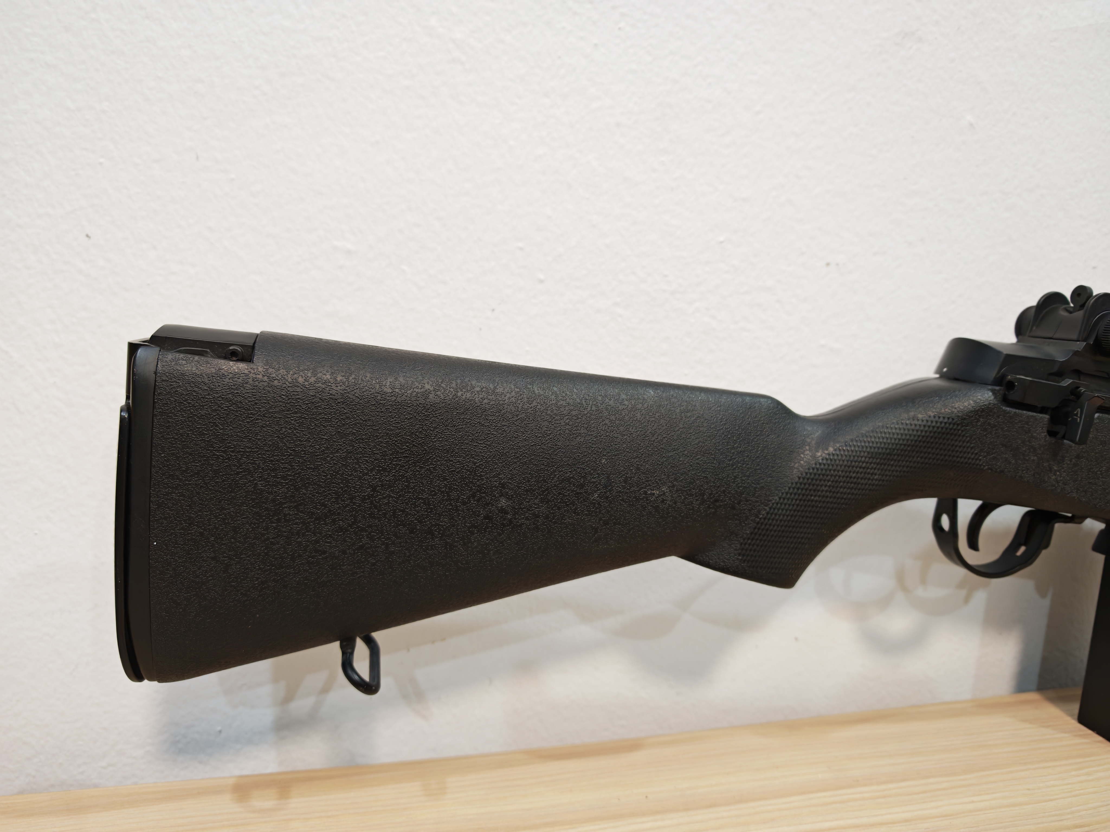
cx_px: 555
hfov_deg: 71.6
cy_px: 416
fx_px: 770
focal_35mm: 24
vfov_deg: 56.8
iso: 500
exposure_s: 1/100
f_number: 2
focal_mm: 6.83
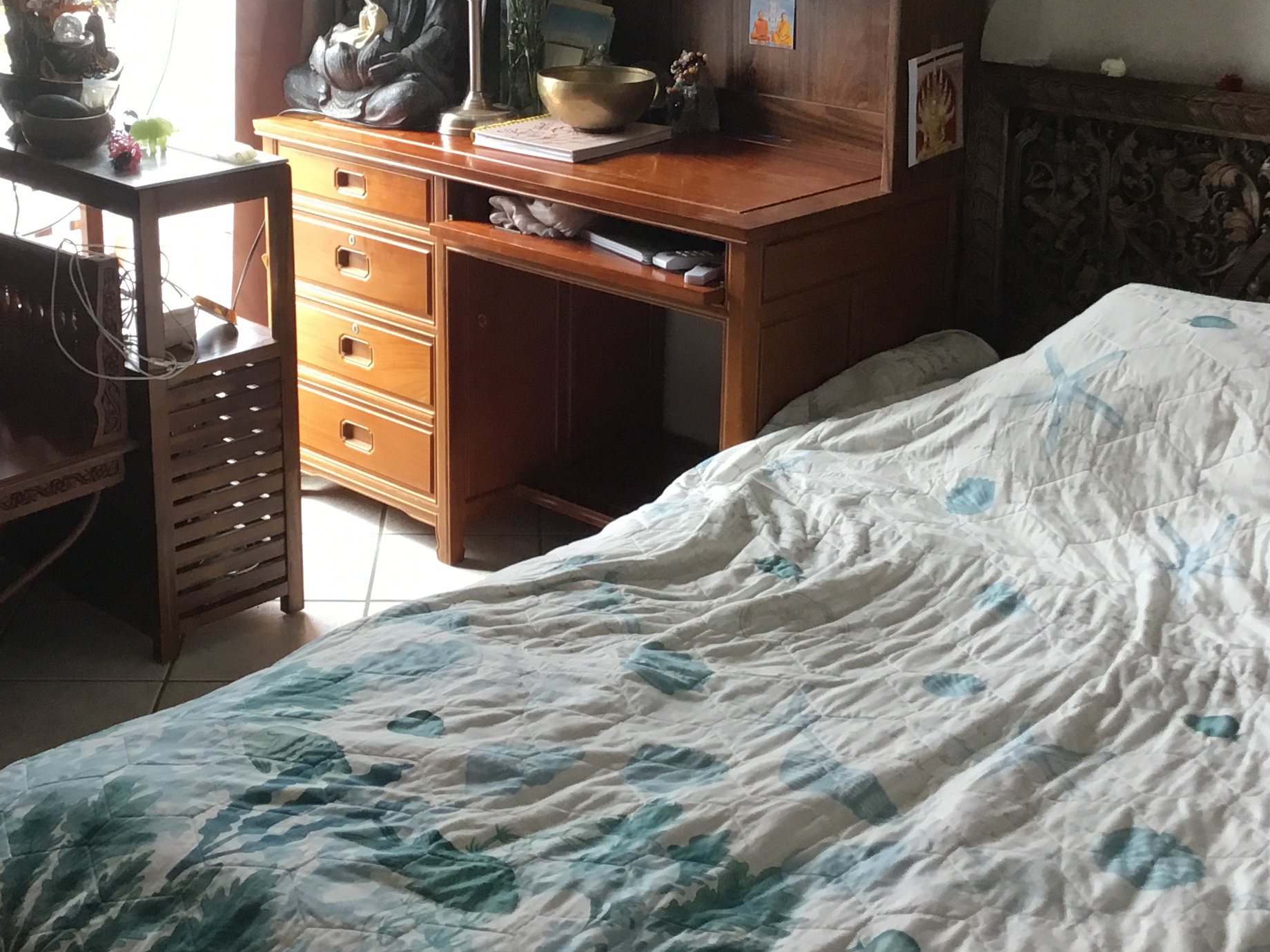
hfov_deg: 34.8
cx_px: 480
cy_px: 267
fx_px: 2018
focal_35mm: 55
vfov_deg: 26.3
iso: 32
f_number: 2.4
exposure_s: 1/40
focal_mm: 3.3
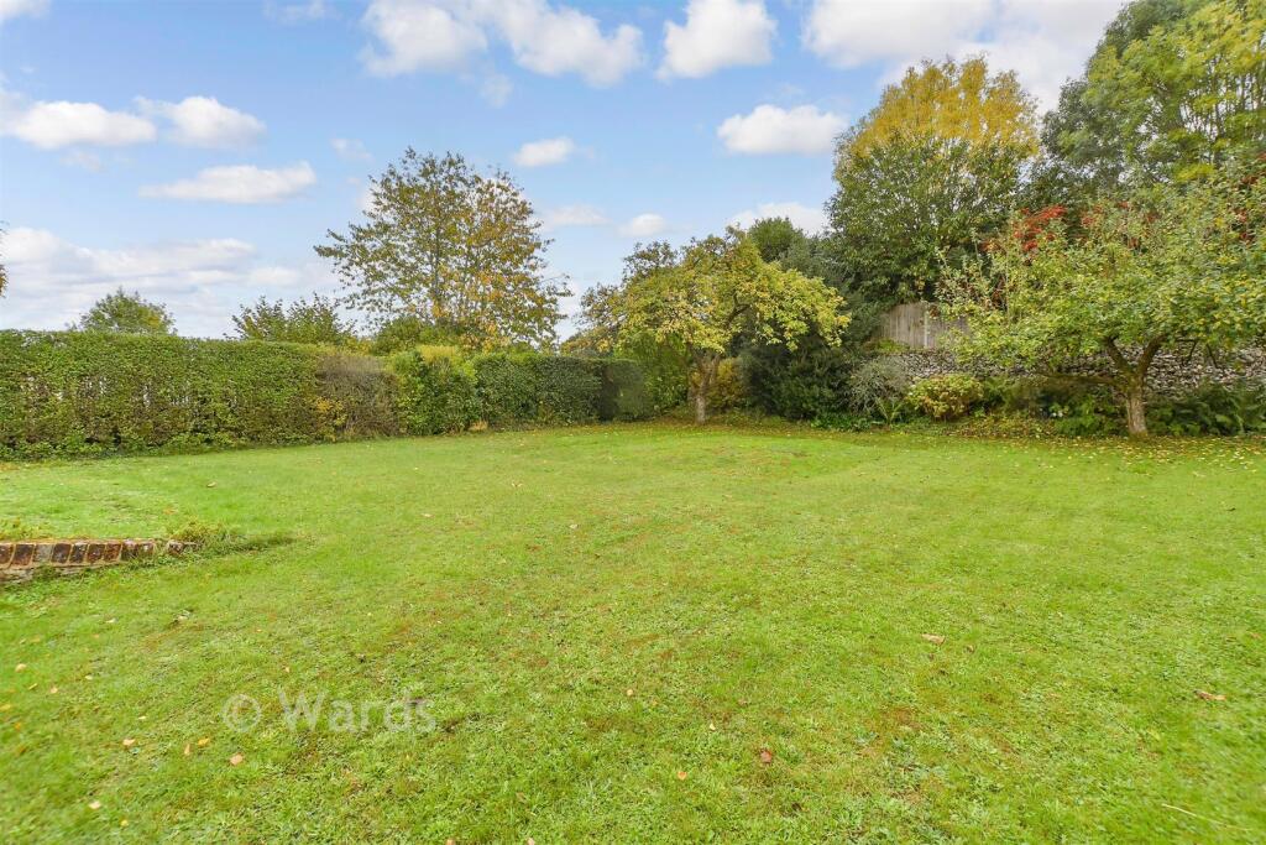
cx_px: 633
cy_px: 422
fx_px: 528
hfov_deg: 100.4
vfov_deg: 77.3
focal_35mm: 15
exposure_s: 1/200
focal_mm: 10
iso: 320
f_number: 8
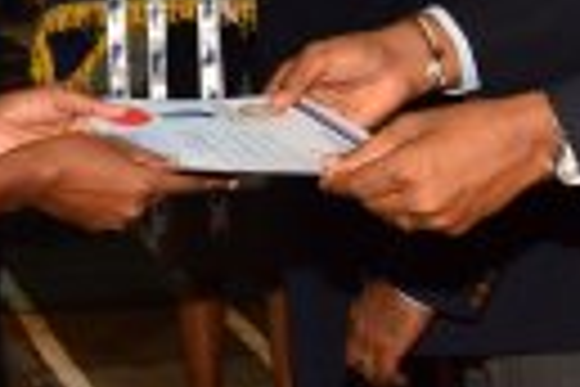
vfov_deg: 8.9
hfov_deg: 13.4
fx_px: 2465
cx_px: 400
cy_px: -81
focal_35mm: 153
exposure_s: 1/30
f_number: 5.6
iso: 400
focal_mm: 22
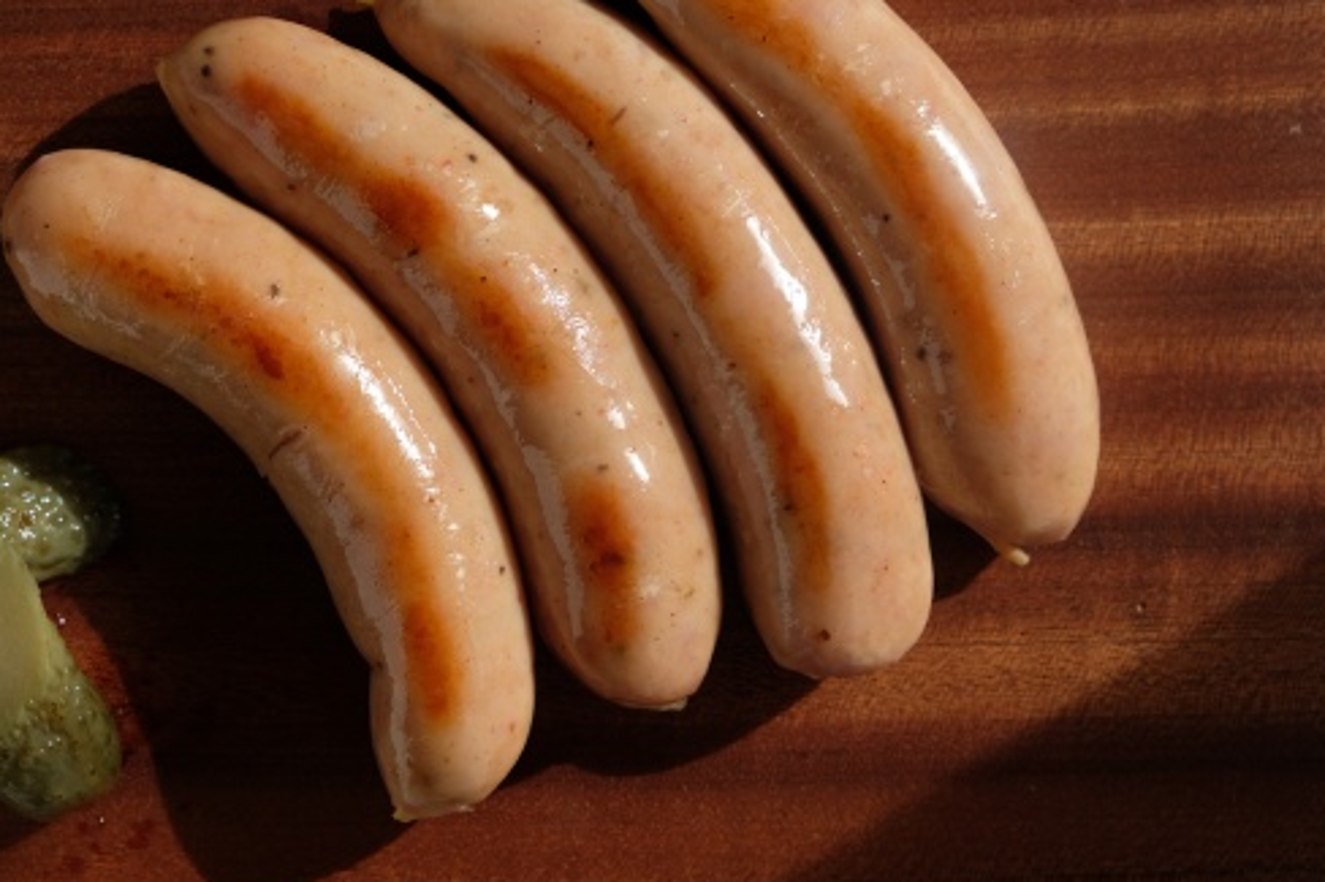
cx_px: 529
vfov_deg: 13.4
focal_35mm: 102
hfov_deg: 20.0
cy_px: 369
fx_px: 3753
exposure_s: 1/150
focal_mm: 55
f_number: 5.6
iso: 200
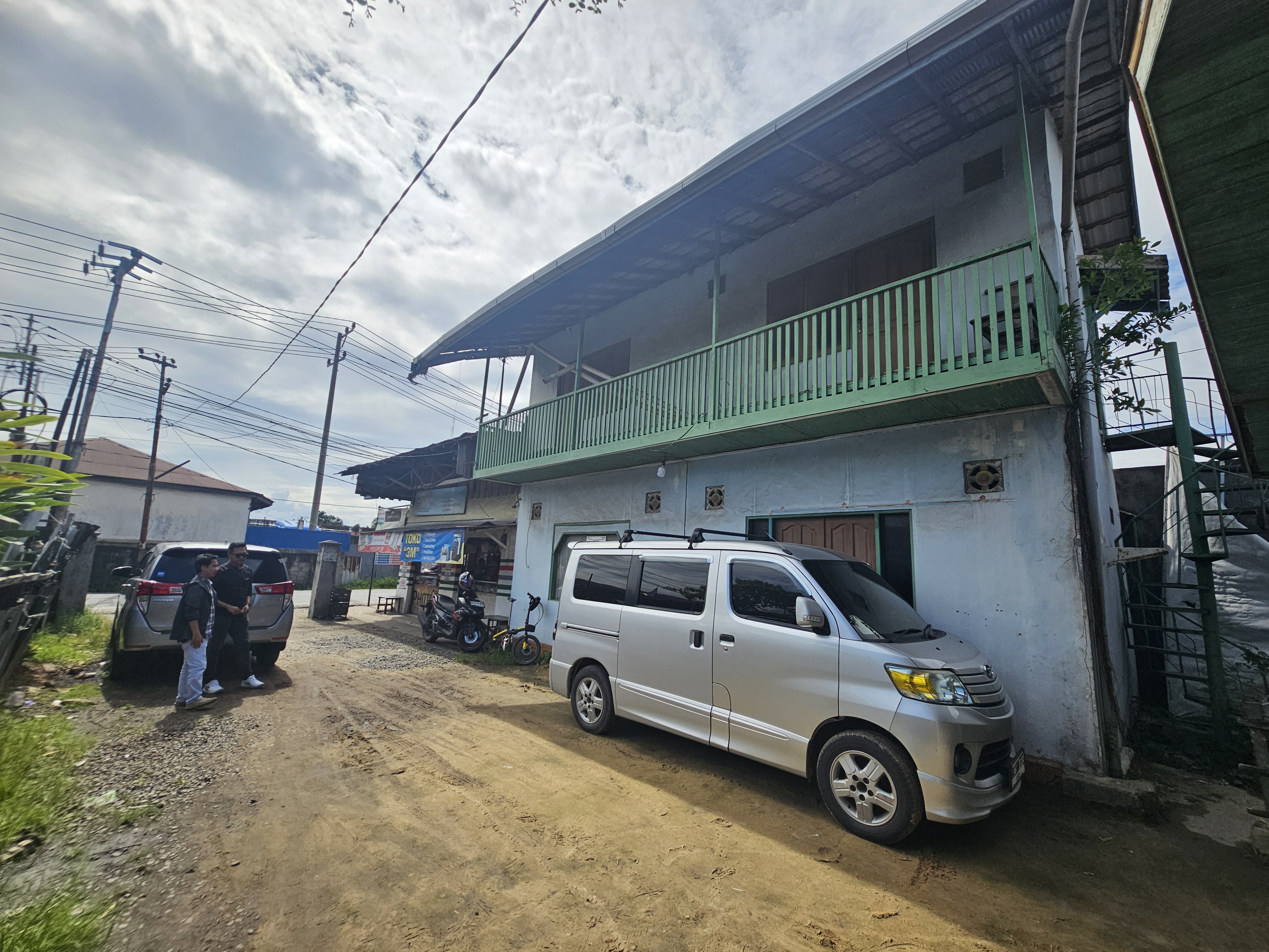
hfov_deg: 106.2
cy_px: 476
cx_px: 634
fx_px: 477
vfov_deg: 89.9
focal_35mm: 13
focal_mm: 2.2
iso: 50
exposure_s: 1/2259
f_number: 2.2
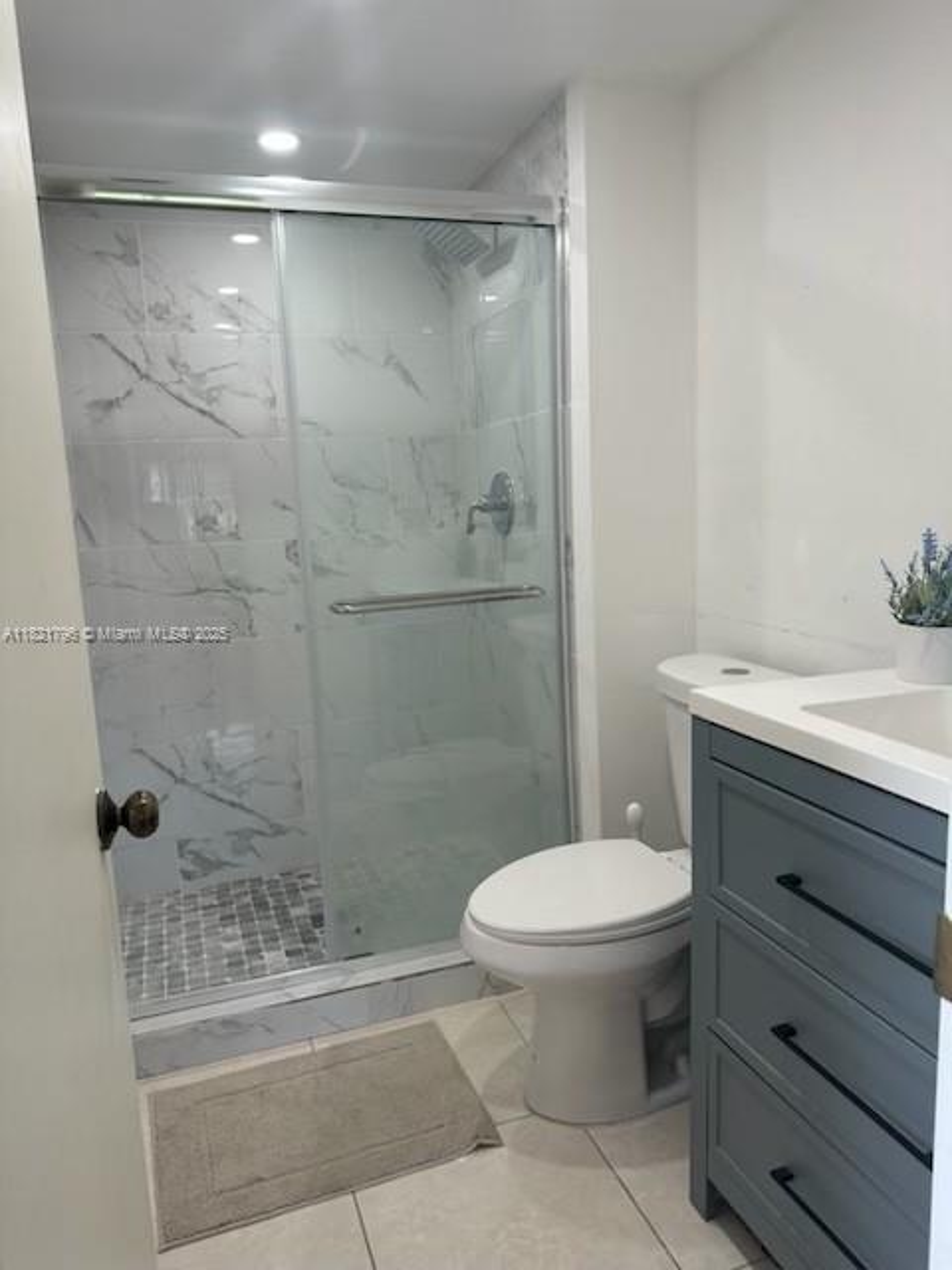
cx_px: 476
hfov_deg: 56.8
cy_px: 635
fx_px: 880
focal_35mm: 24
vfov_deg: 71.6
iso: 80
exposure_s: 1/120
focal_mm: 6.86
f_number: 1.78
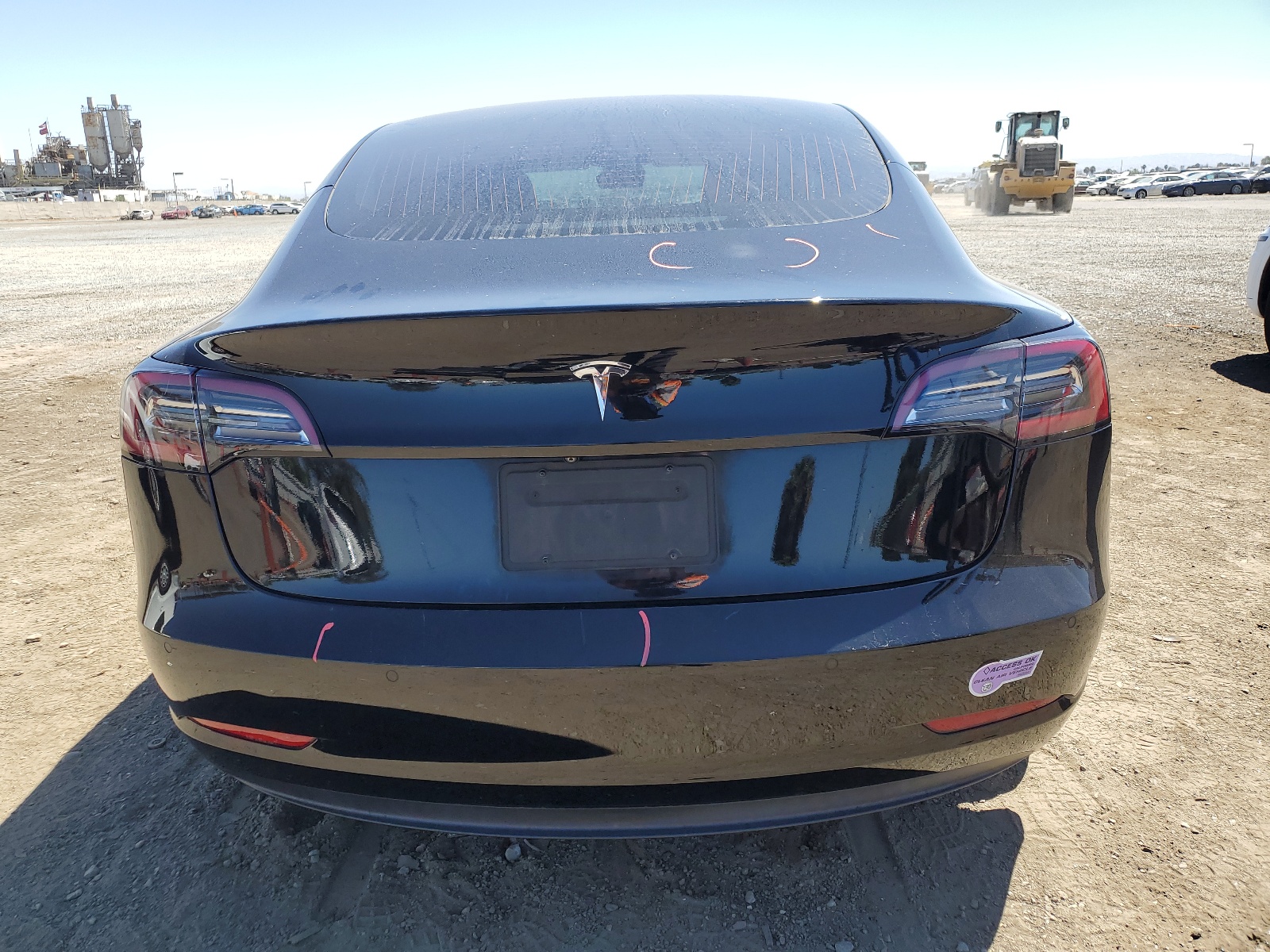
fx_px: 954
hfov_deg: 67.3
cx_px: 635
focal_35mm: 26
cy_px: 476
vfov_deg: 53.1
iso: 50
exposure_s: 1/1429
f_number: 1.5
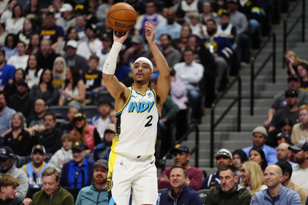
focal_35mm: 182
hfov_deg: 11.3
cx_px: 154
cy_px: 102
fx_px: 1557
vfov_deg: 7.5
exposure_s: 1/2500
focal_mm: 182
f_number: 3.2
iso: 5000
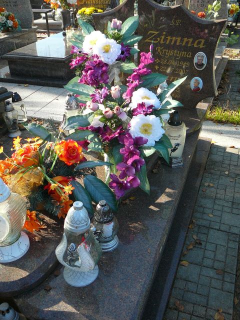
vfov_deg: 52.6
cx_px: 120
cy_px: 160
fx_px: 324
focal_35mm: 35
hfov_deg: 40.7
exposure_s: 1/250
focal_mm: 5.2
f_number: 2.8
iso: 80
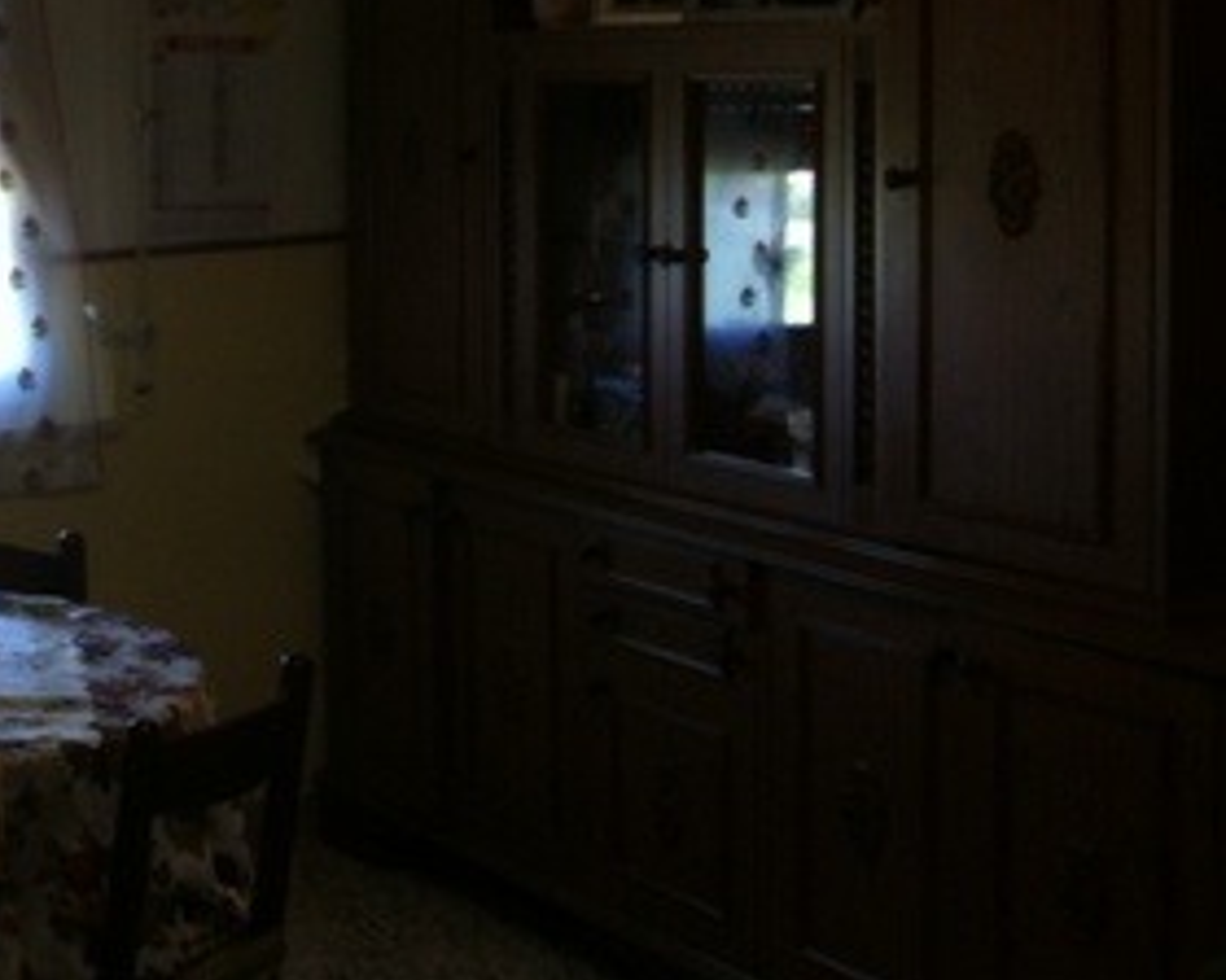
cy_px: 241
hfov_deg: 22.8
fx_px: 2830
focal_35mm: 78
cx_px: -162
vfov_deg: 19.5
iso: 80
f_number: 2.8
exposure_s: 1/28
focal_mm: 3.85
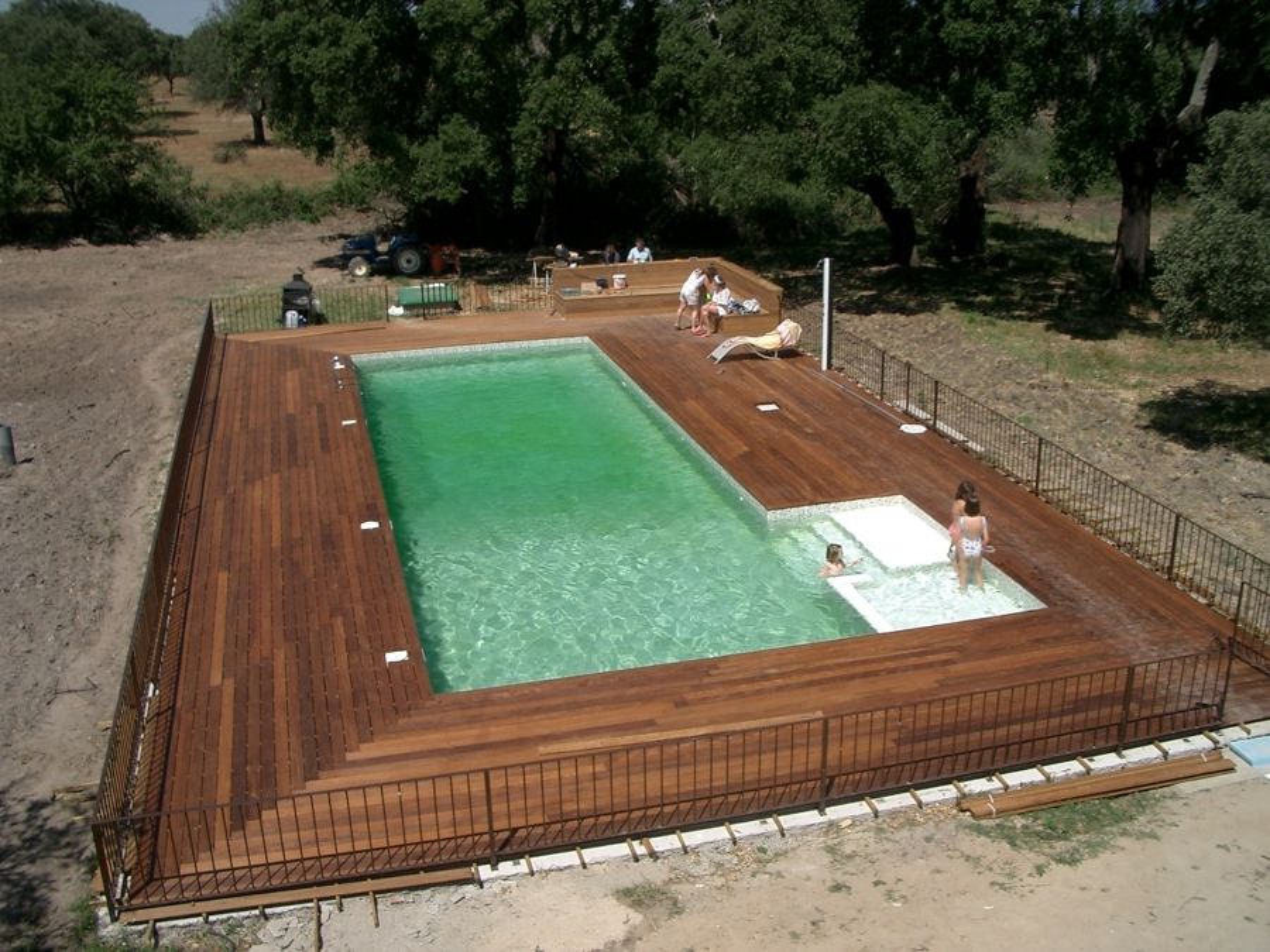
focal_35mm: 35
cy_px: 476
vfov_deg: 40.7
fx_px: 1284
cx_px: 635
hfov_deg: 52.6
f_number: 4.3
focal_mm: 5.8
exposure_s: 1/640
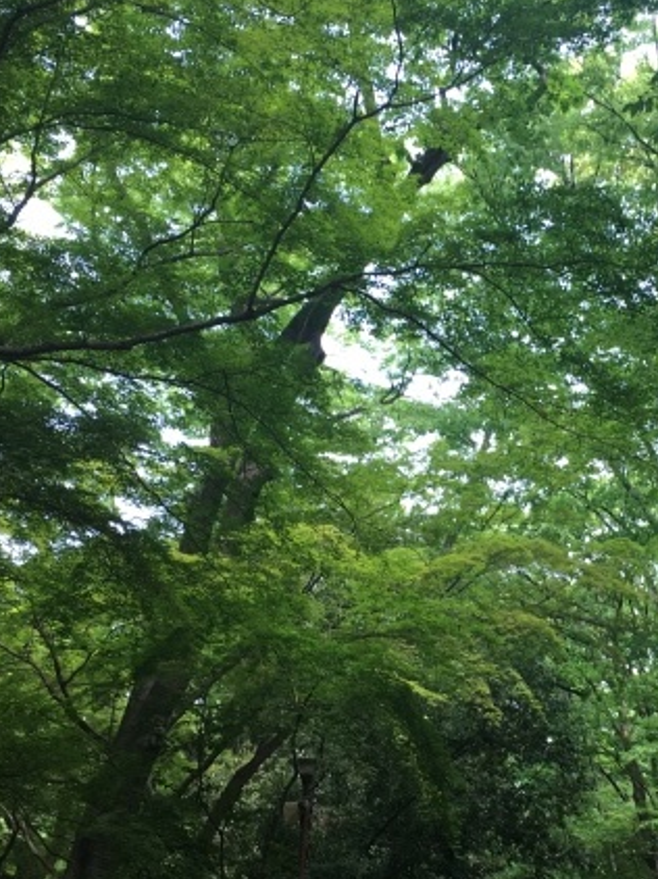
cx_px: 518
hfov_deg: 26.1
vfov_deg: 34.9
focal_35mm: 55
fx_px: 1395
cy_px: 483
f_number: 2.2
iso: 32
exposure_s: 1/60
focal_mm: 4.15
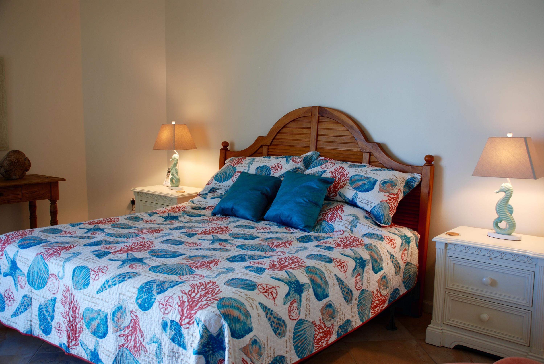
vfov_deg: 37.0
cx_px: 272
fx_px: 545
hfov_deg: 53.1
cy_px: 182
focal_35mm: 36
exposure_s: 1/20
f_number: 4
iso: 100
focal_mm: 24
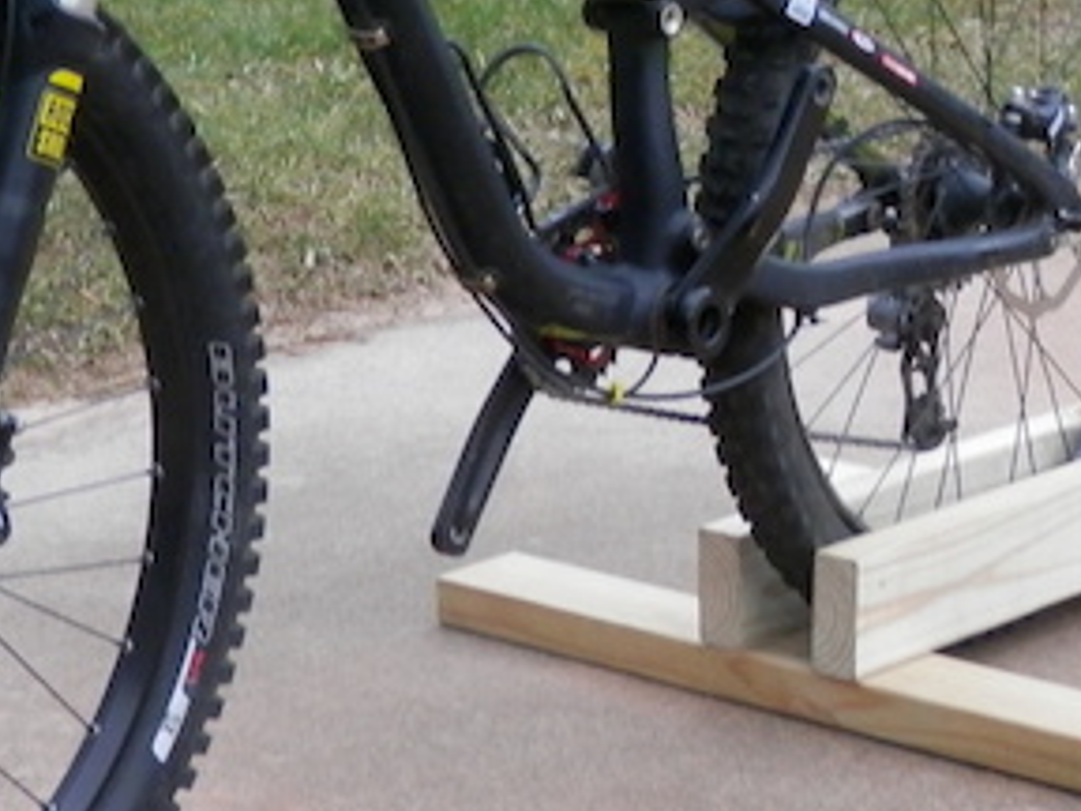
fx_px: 3466
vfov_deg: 13.2
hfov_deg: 17.7
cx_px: 417
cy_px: 101
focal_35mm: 111
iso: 200
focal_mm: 7.3
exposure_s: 1/60
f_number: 3.7
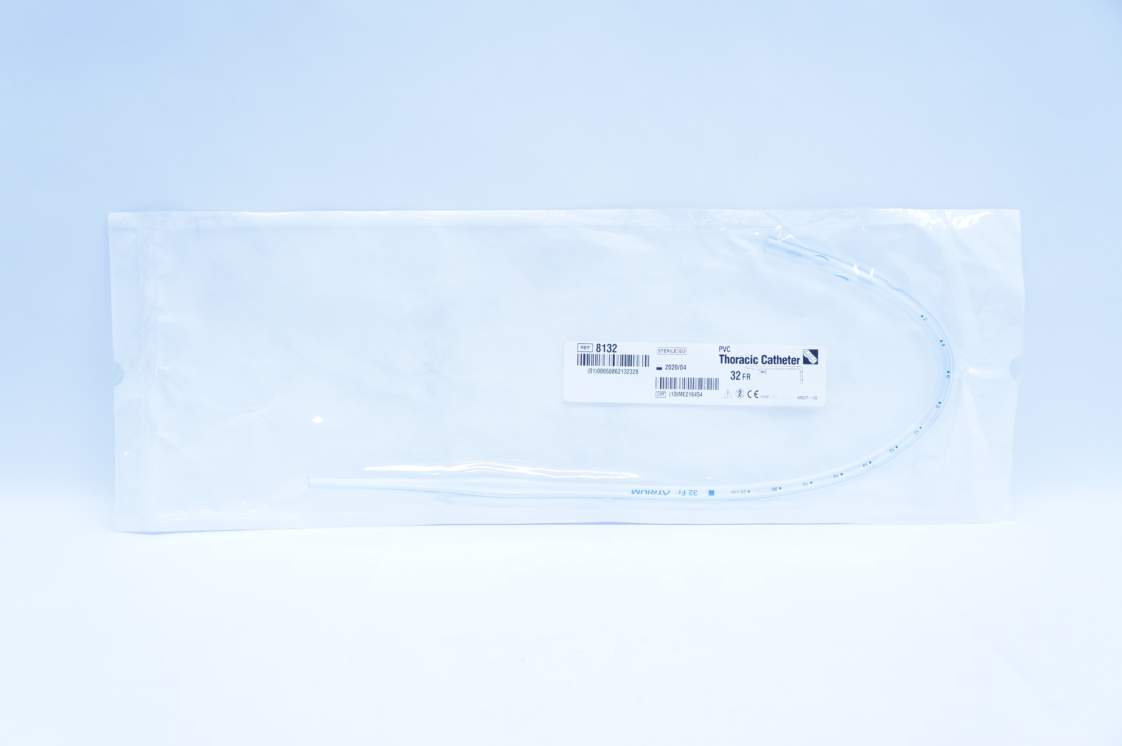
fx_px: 981
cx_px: 561
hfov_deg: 59.5
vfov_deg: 41.6
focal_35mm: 32
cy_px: 373
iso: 800
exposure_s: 1/200
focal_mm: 21
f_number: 4.5
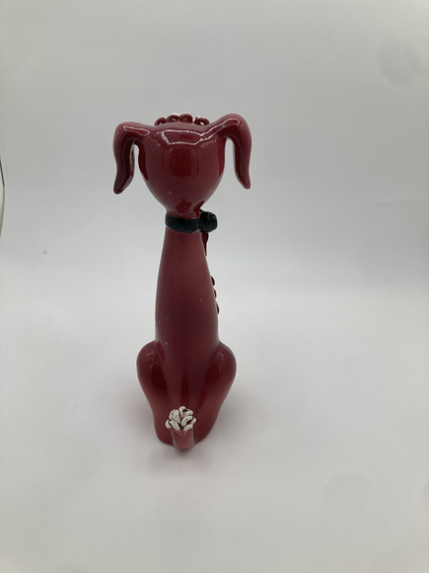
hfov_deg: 49.7
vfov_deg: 63.4
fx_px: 463
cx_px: 214
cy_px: 286
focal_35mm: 28
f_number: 1.8
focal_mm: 3.99
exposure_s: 1/382
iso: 20
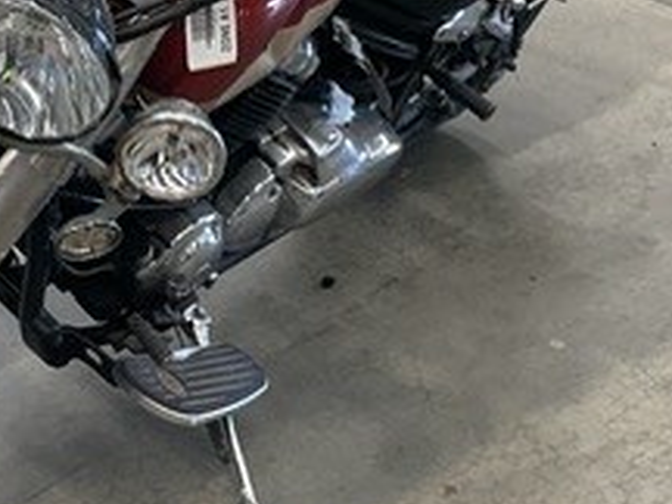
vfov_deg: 16.9
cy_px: 47
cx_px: 103
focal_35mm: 86
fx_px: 1670
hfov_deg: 22.3
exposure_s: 1/100
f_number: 1.8
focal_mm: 3
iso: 64
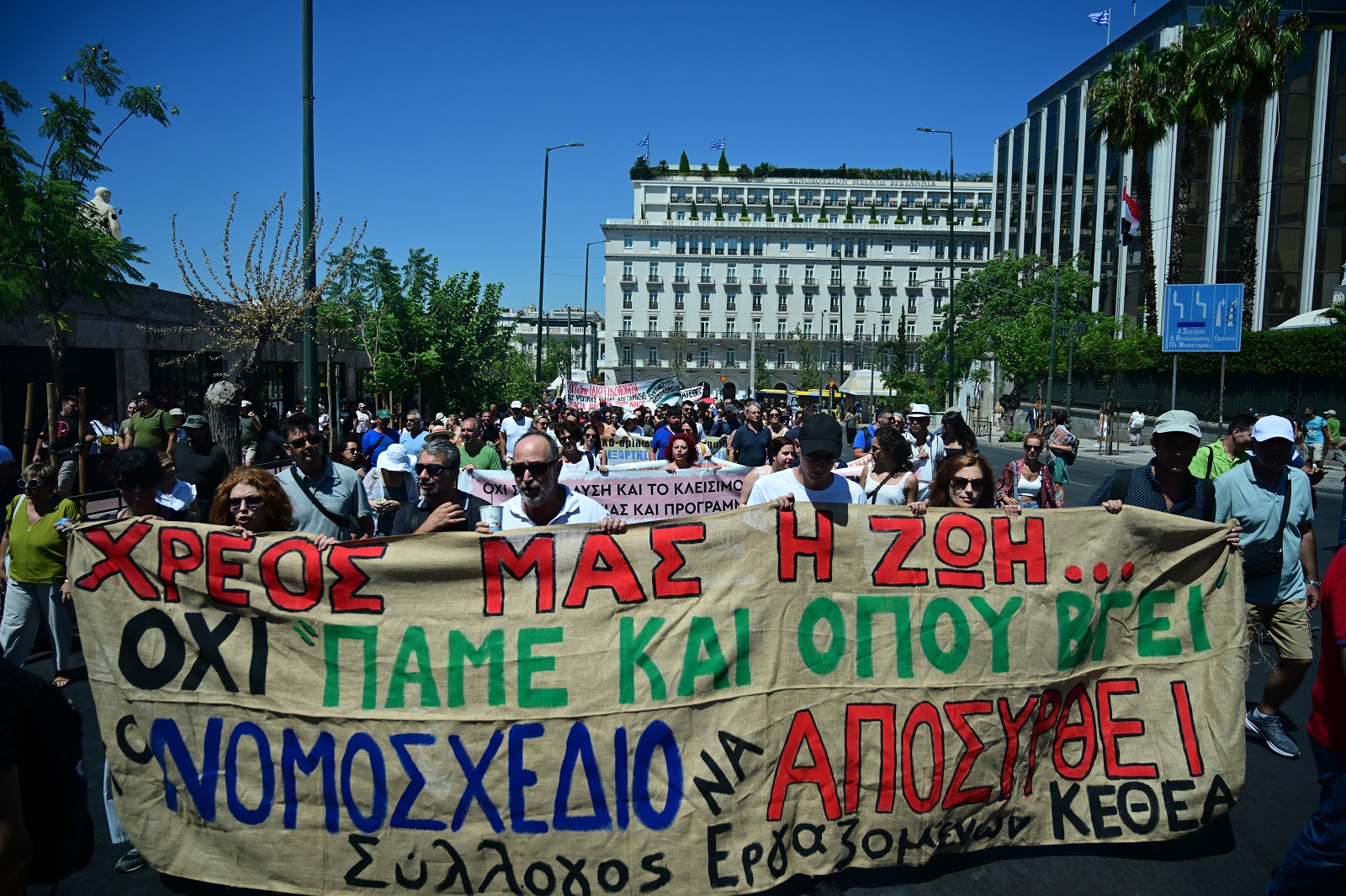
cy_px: 448
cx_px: 673
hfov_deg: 73.8
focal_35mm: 24
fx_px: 897
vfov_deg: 53.1
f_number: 4
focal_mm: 24
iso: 125
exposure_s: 1/2000
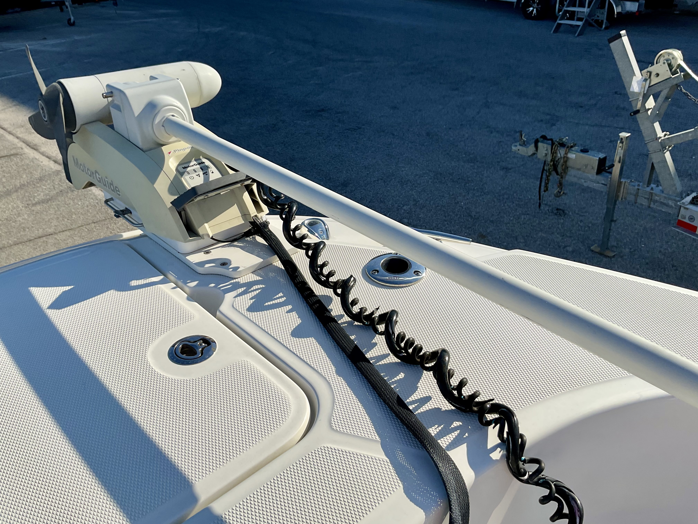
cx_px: 349
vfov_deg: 48.2
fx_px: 585
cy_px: 262
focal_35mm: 29
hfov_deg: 61.7
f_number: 1.8
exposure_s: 1/3125
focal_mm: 3
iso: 16
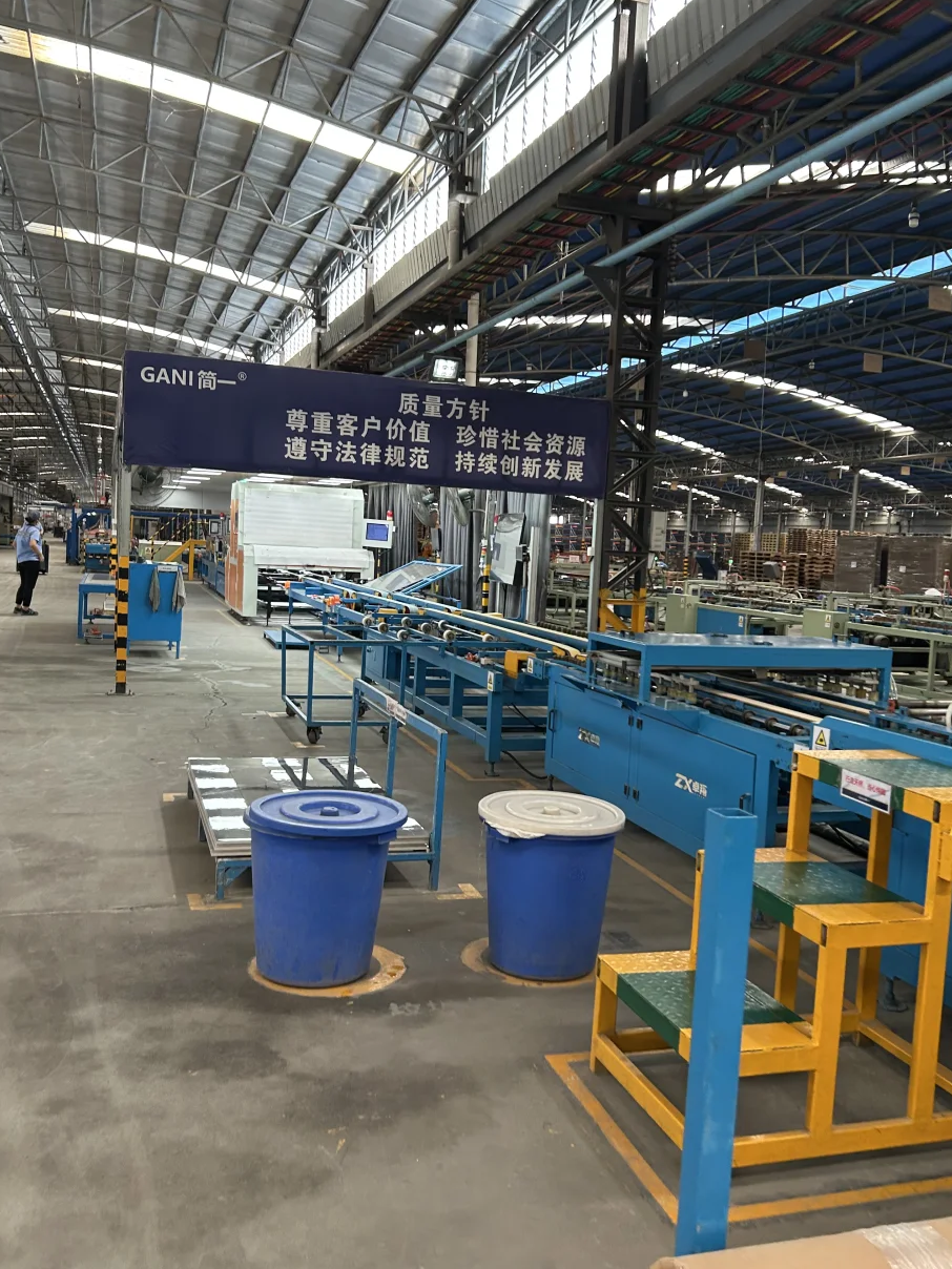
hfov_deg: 45.4
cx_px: 509
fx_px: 1137
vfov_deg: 58.3
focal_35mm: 31
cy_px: 613
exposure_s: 1/100
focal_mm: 5.7
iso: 80
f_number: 1.5
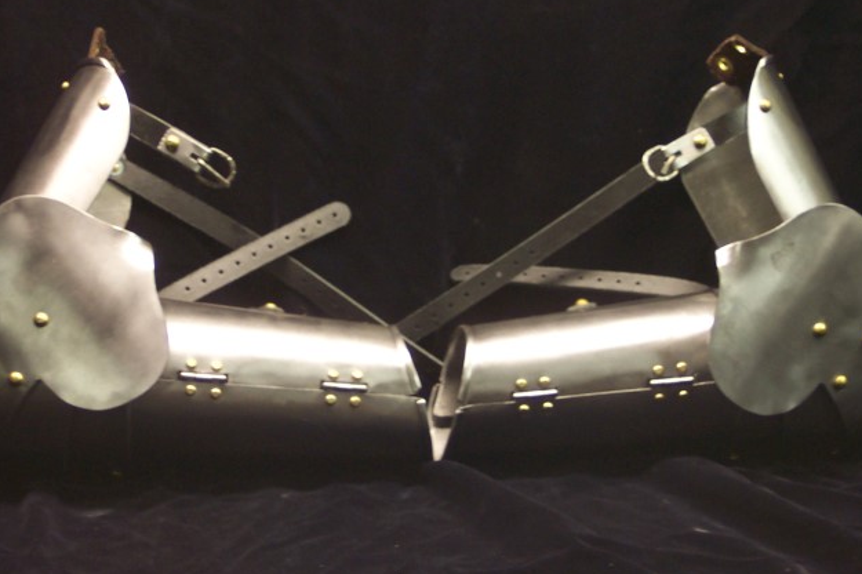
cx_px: 430
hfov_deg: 24.2
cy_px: 269
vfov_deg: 16.2
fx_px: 2010
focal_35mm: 84
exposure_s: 1/8
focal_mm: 16
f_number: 4
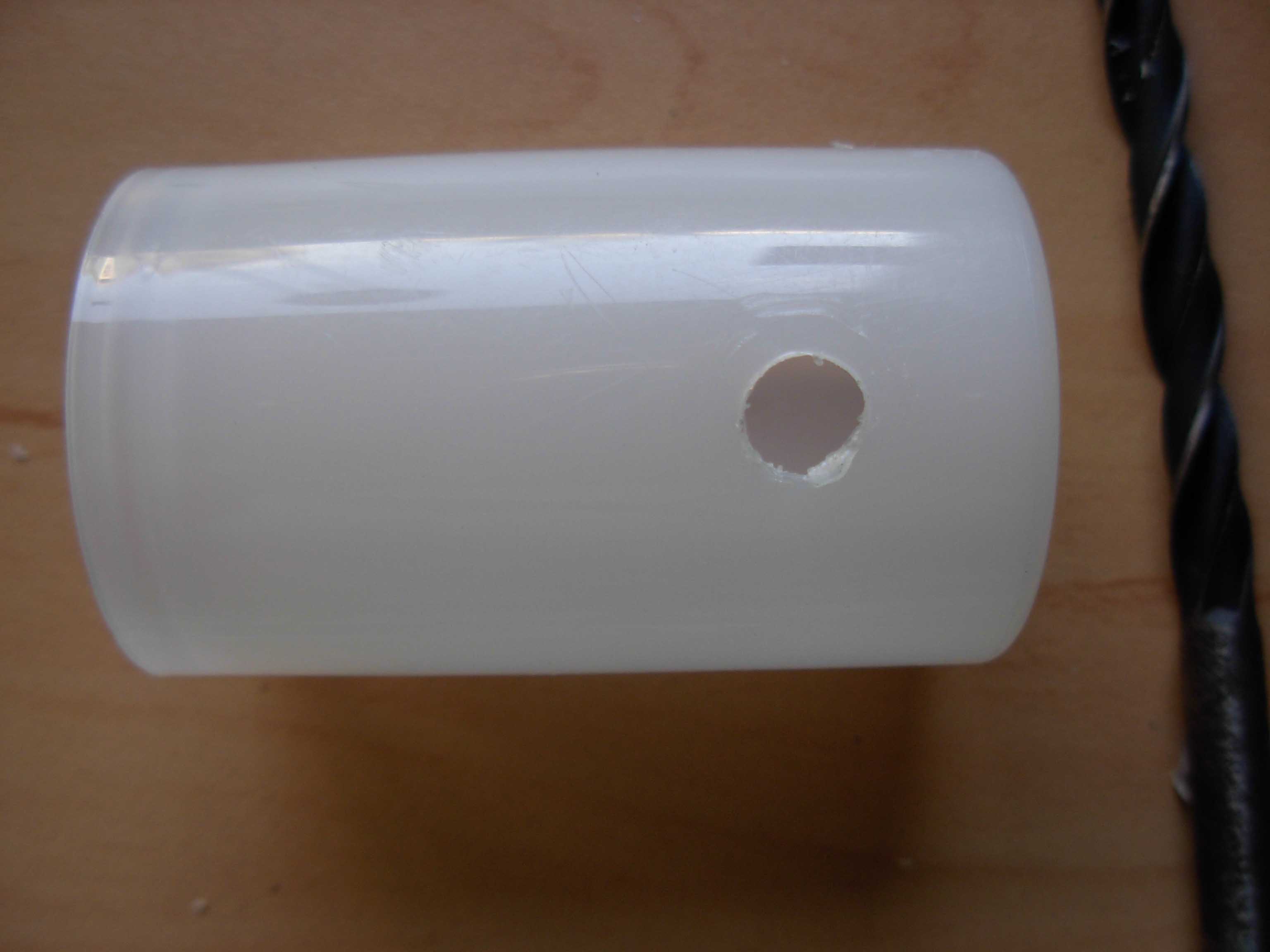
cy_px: 476
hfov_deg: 49.0
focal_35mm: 38
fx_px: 1394
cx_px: 635
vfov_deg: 37.7
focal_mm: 6.3
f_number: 2.9
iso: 79
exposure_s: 1/39.1
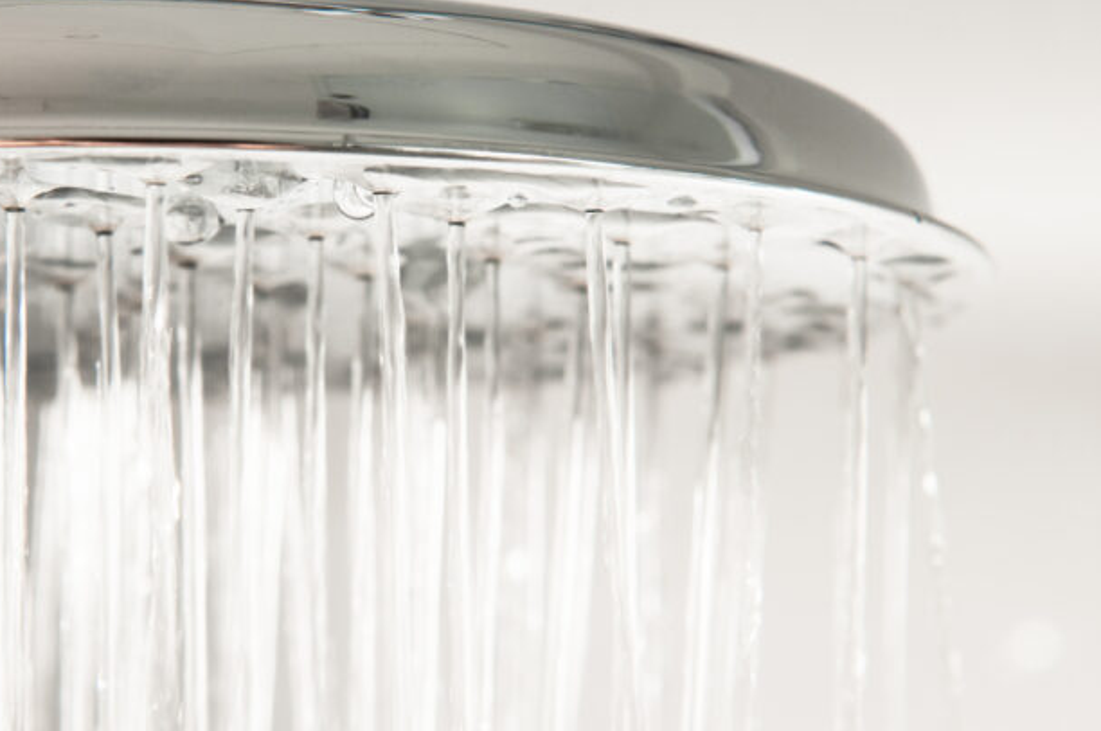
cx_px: 419
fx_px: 3450
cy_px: 326
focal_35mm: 113
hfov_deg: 18.1
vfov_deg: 12.1
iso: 200
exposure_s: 1/125
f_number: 11
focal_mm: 60
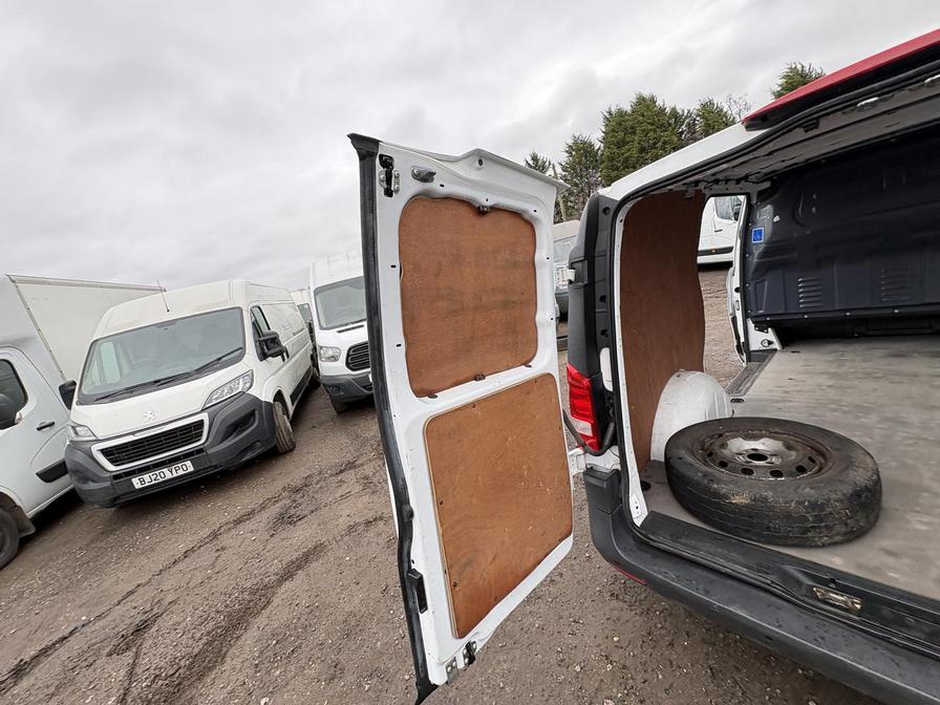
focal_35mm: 14
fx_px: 380
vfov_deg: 85.7
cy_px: 352
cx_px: 470
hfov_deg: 102.1
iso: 40
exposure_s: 1/137
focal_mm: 2.22
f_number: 2.2
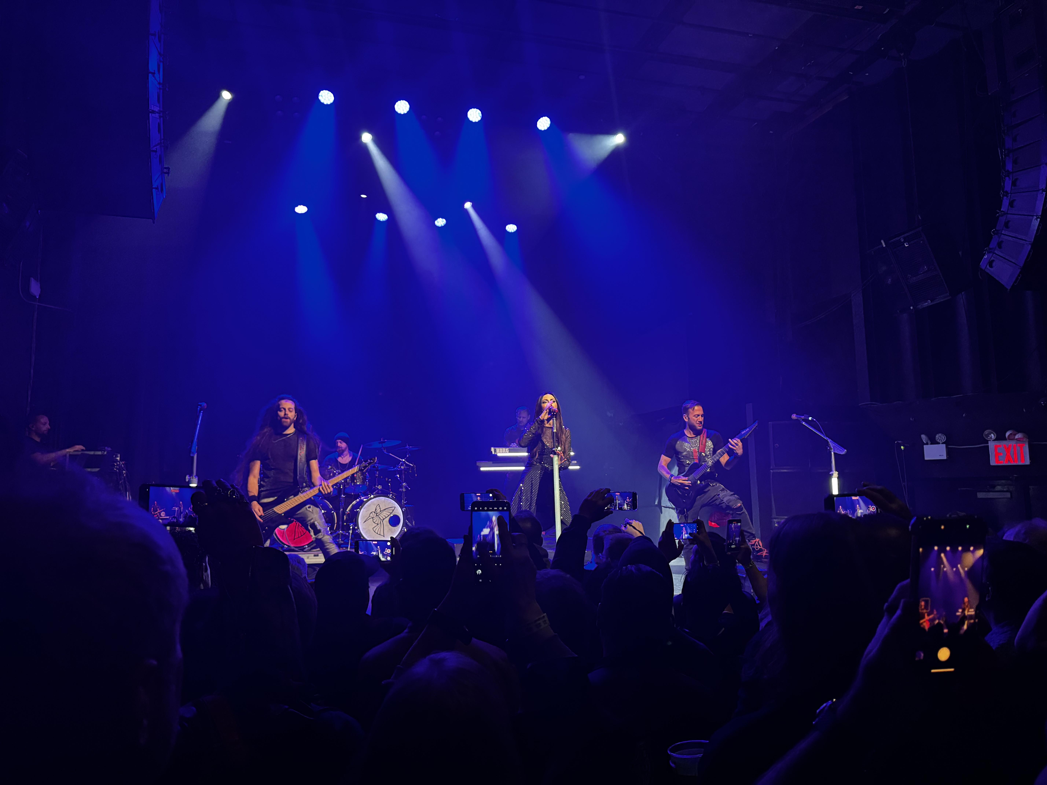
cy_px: 392
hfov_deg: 71.6
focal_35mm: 24
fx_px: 726
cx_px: 524
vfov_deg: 56.8
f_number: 1.78
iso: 500
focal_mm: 6.76
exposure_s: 1/56
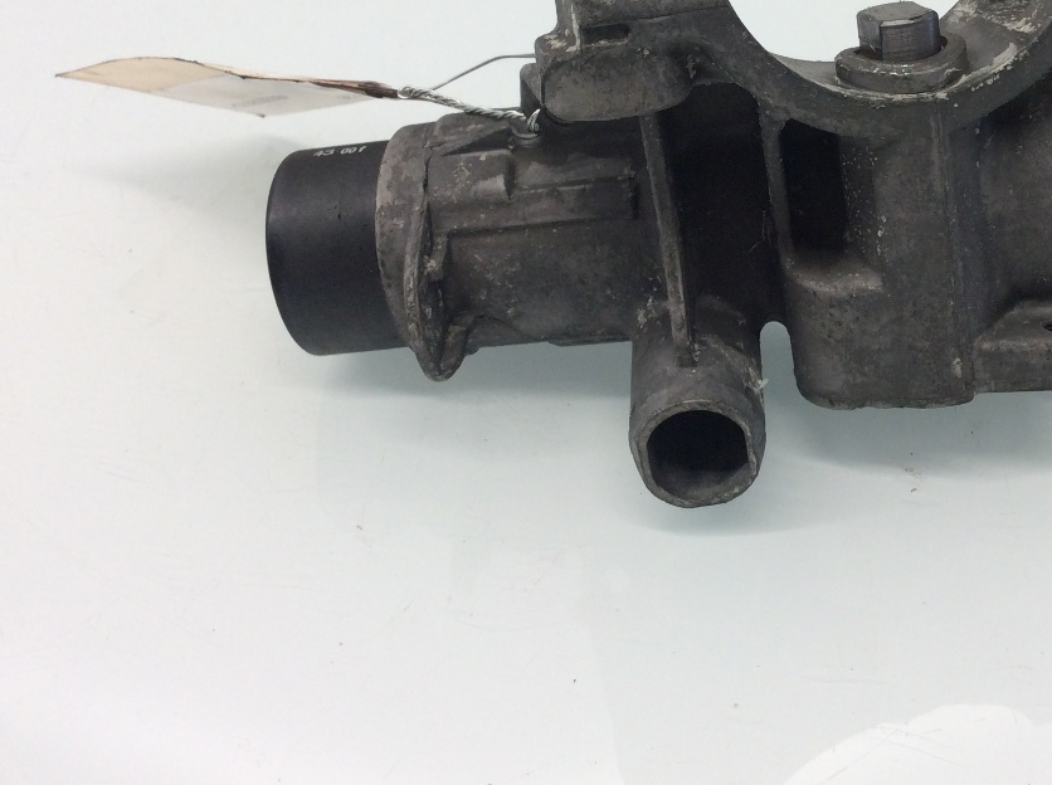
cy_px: 185
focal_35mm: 49
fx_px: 1487
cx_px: 720
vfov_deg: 29.1
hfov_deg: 38.4
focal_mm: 3.3
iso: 50
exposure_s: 1/60
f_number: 2.4
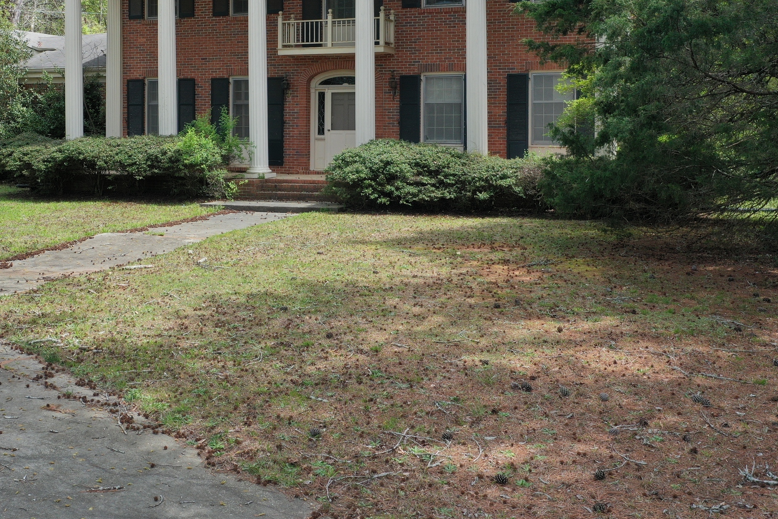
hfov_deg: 42.6
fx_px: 994
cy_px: 153
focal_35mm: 46
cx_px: 322
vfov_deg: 28.9
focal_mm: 10.26
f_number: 3.5
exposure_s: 1/60
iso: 100
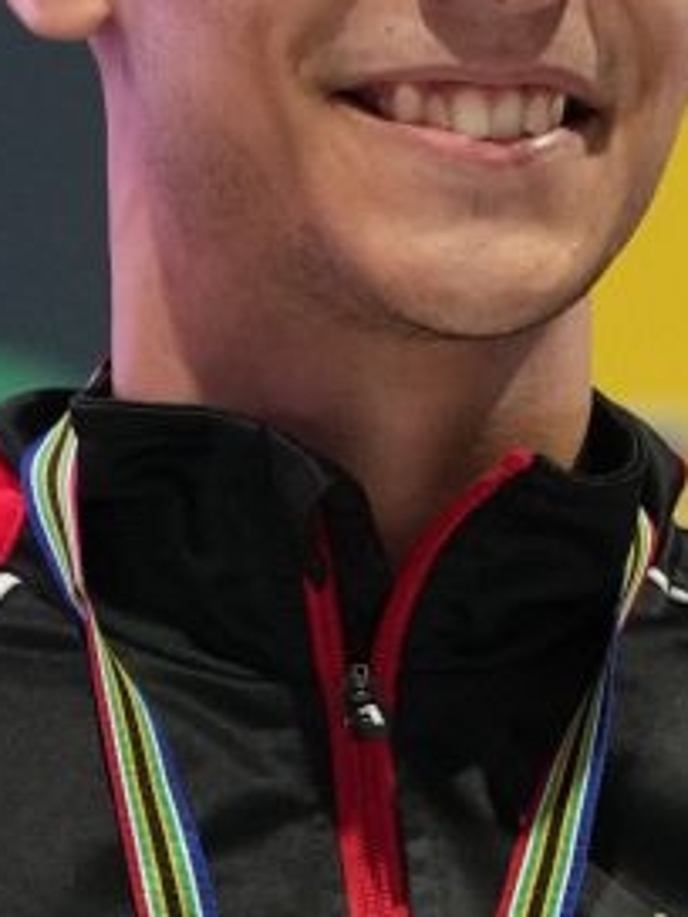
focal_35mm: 1272
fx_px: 33708
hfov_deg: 1.2
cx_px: 546
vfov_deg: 1.6
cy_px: 809
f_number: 2.8
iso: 3200
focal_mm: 200
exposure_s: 1/250
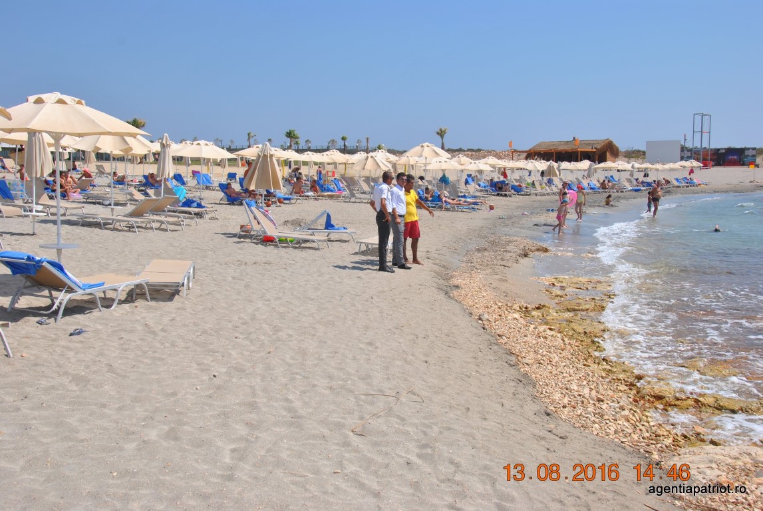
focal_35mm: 36
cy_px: 256
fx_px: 764
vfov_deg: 37.0
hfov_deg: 53.1
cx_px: 382
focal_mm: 24
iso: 100
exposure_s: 1/320
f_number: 9
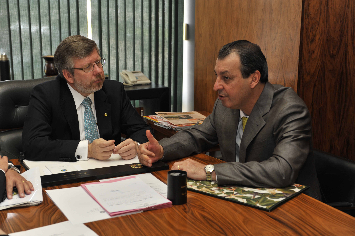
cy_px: 118
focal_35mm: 56
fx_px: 552
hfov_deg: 35.7
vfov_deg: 24.2
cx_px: 178
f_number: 5.6
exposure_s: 1/80
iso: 800
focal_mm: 56
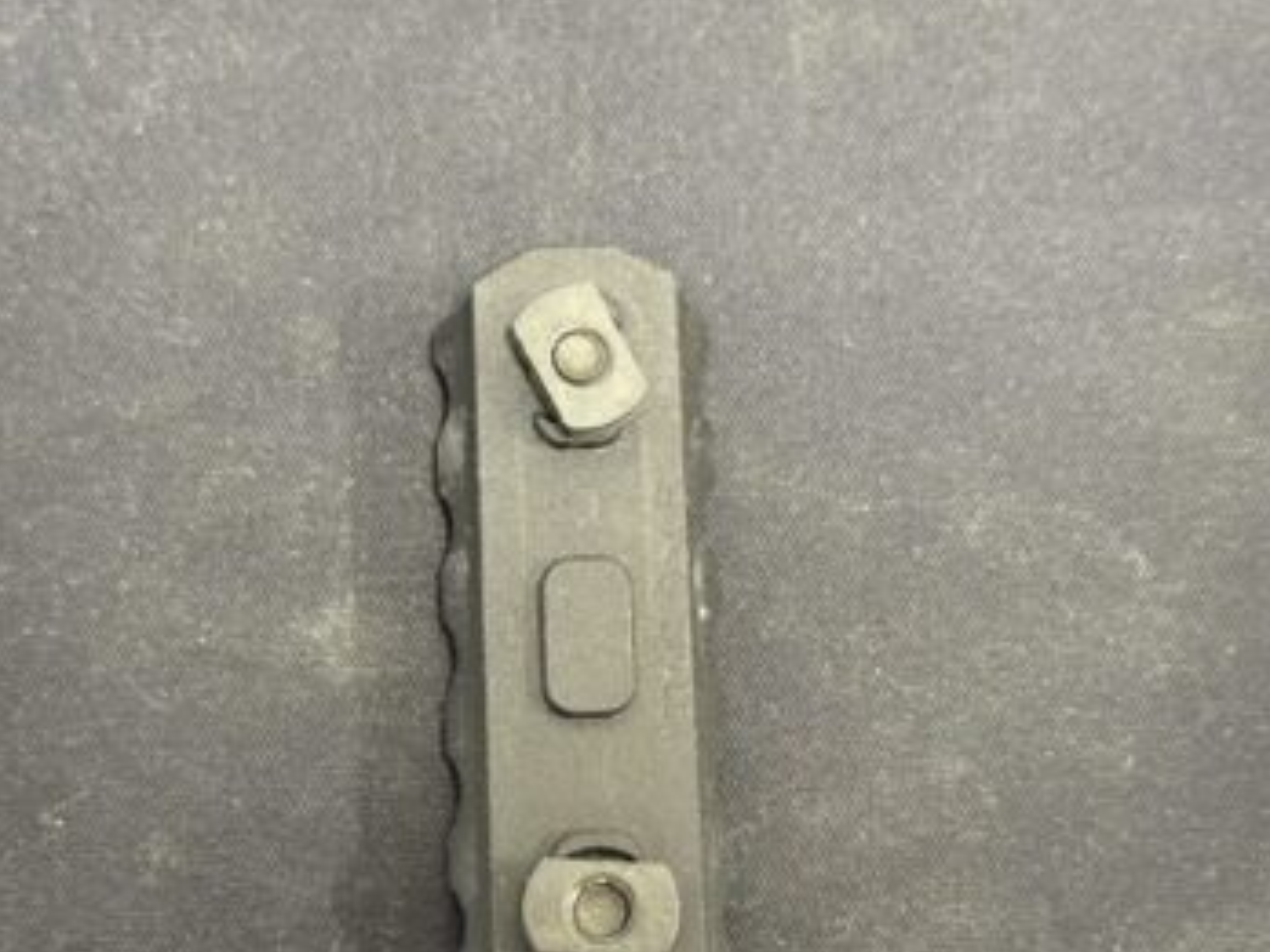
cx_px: 551
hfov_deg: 28.1
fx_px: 2531
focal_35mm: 69
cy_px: 651
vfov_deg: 21.2
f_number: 1.78
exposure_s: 1/40
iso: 500
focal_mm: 6.76
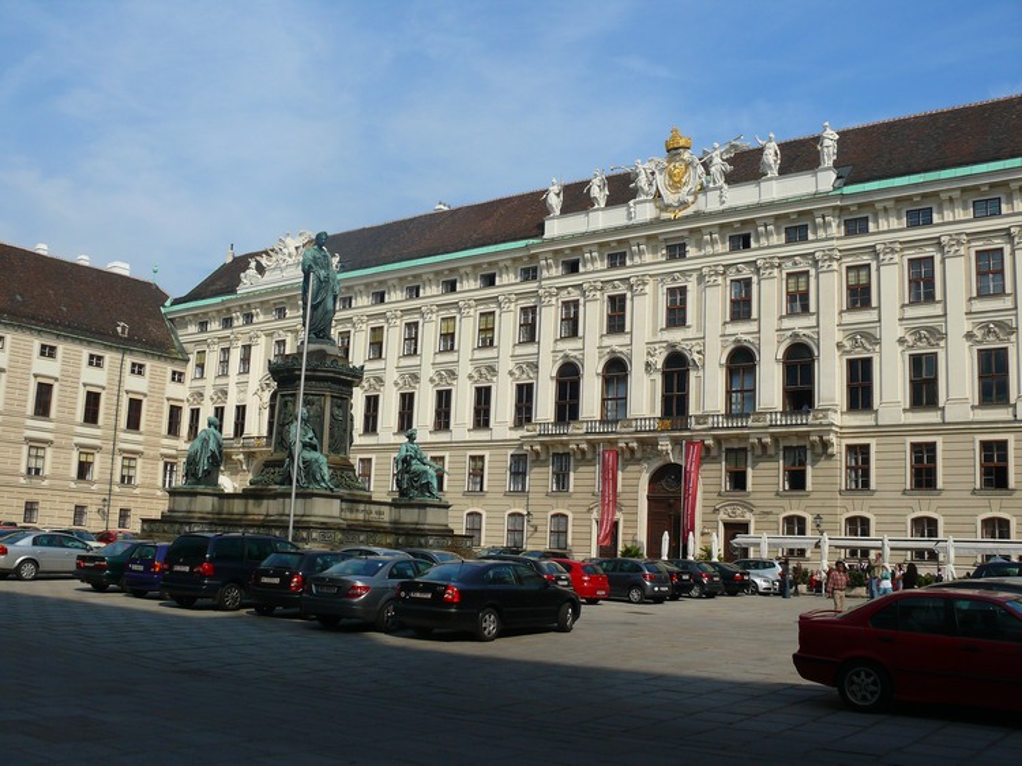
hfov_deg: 52.6
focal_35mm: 35
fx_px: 1033
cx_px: 511
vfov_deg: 40.7
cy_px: 383
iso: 100
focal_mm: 7.4
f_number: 5.6
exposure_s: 1/250
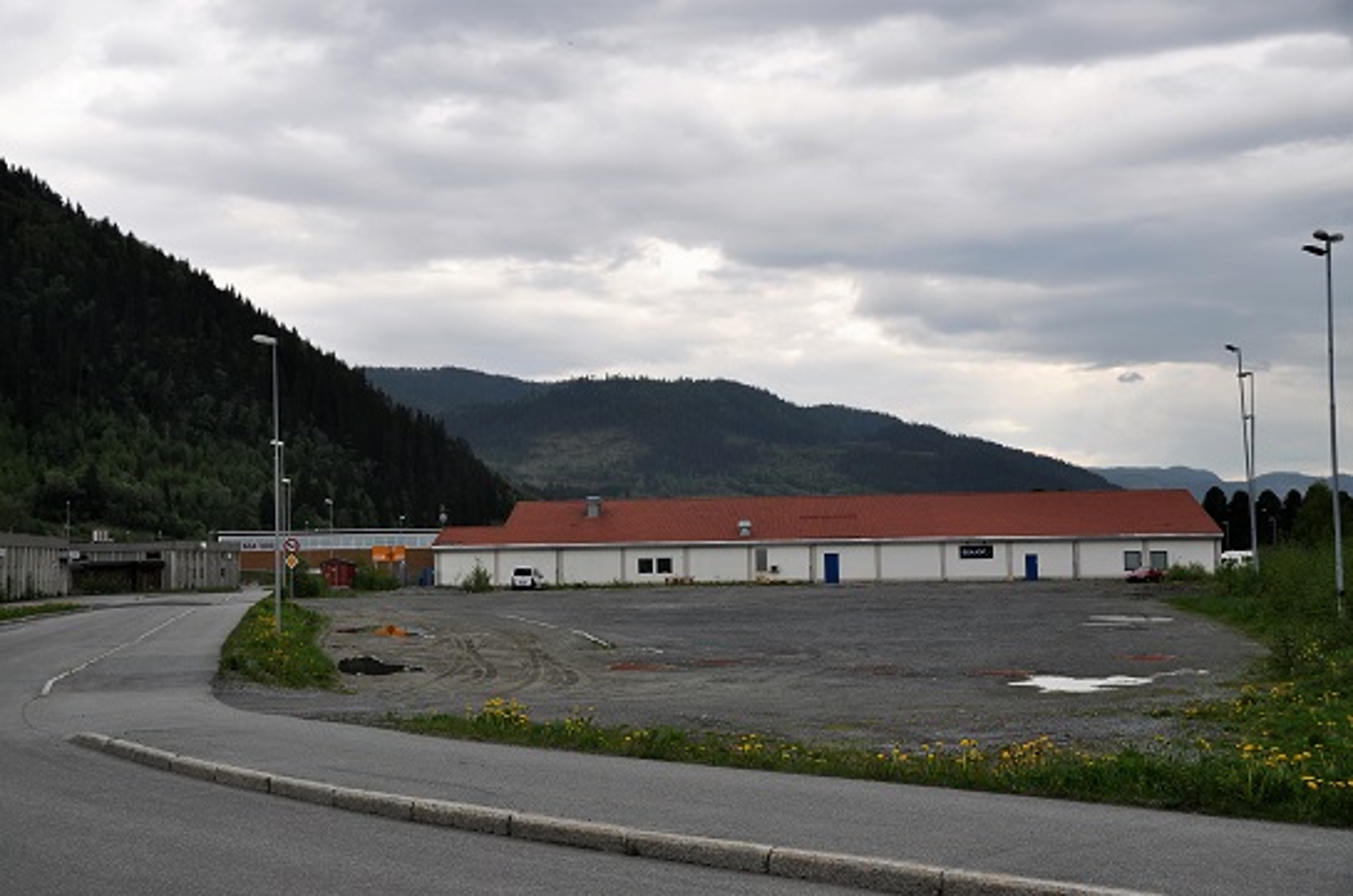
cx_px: 676
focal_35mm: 44
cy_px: 448
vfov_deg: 30.7
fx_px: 1632
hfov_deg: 45.0
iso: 200
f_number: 8
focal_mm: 29
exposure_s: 1/250
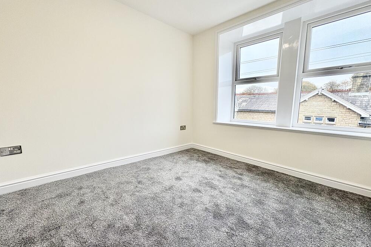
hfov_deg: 100.4
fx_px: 155
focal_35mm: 15
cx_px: 181
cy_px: 124
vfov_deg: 77.3
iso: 80
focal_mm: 2.22
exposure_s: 1/126
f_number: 2.2
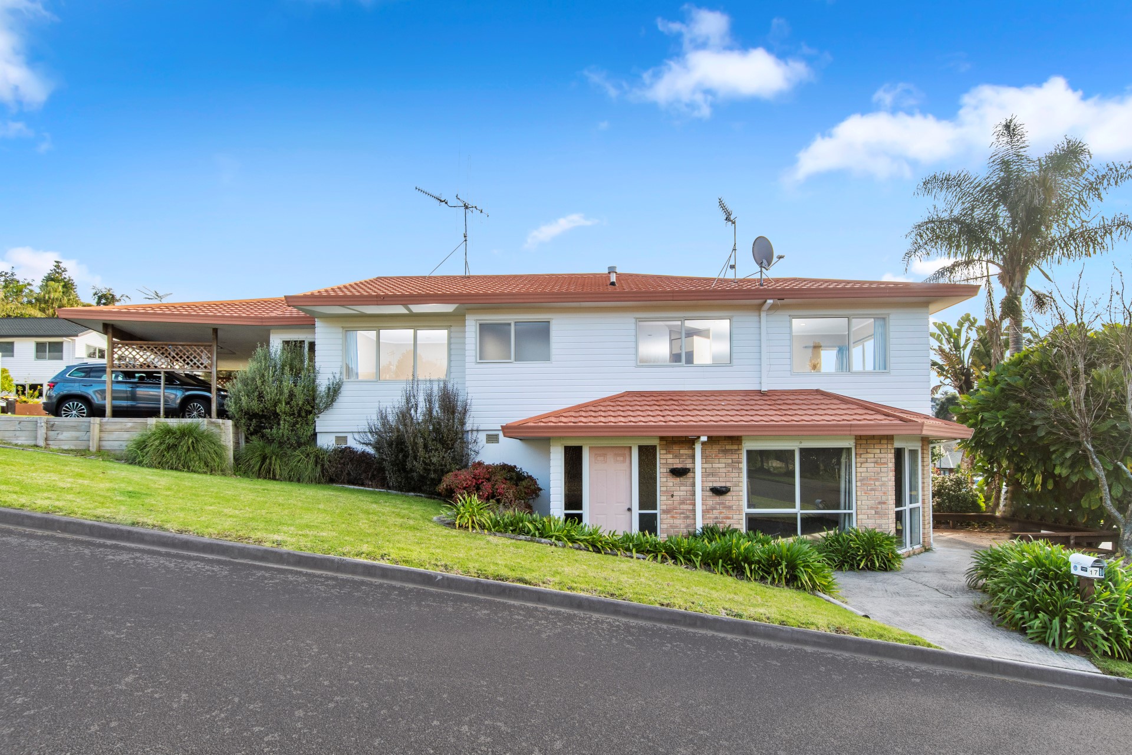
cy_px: 378
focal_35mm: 18
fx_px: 566
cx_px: 566
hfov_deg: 90.0
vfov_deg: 67.4
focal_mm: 12
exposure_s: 1/200
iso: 250
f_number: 7.1
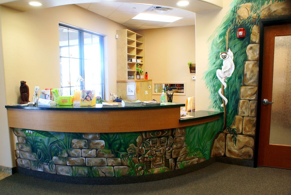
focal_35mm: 27
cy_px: 98
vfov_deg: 48.1
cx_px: 146
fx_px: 219
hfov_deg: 67.3
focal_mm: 18
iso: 200
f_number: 9
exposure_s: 1/4
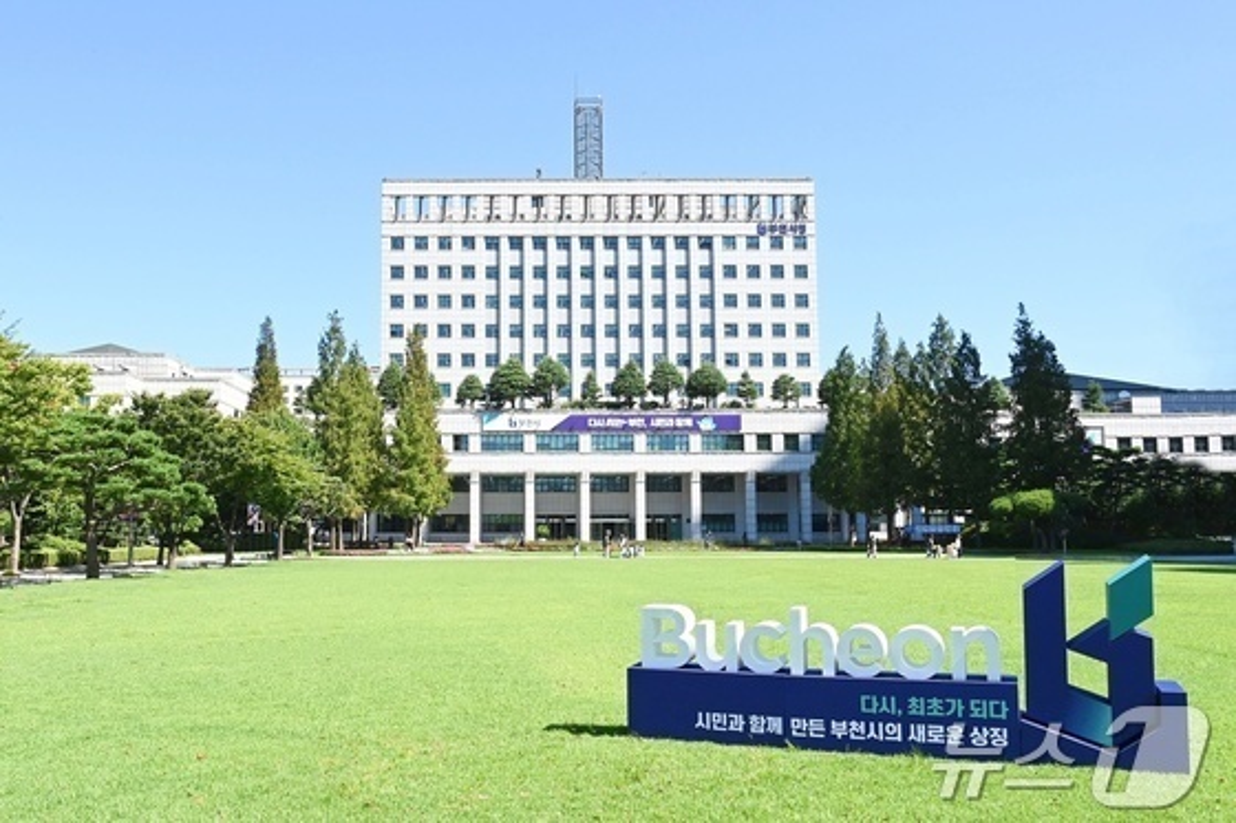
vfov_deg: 46.4
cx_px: 618
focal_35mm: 28
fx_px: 961
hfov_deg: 65.5
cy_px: 412
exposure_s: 1/400
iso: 2000
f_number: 22
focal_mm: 28
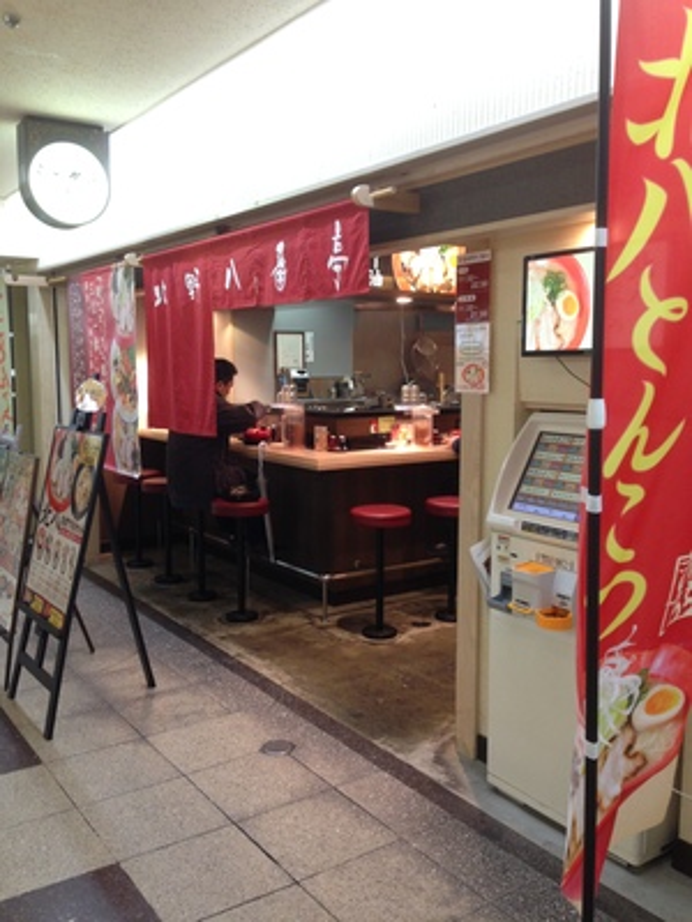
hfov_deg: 42.9
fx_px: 880
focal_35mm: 33
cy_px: 461
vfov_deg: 55.4
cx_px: 346
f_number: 2.4
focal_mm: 4.12
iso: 80
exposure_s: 1/20
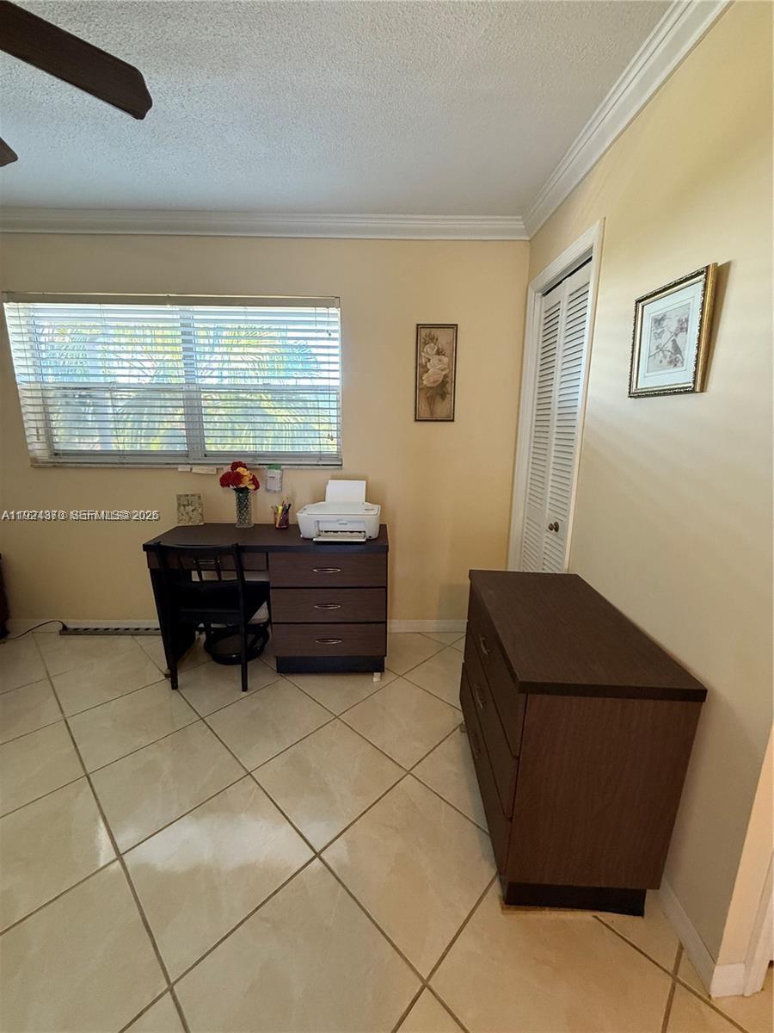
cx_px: 387
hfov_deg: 85.7
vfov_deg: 102.1
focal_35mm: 14
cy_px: 516
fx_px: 417
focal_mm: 2.22
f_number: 2.2
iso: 400
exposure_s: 1/63
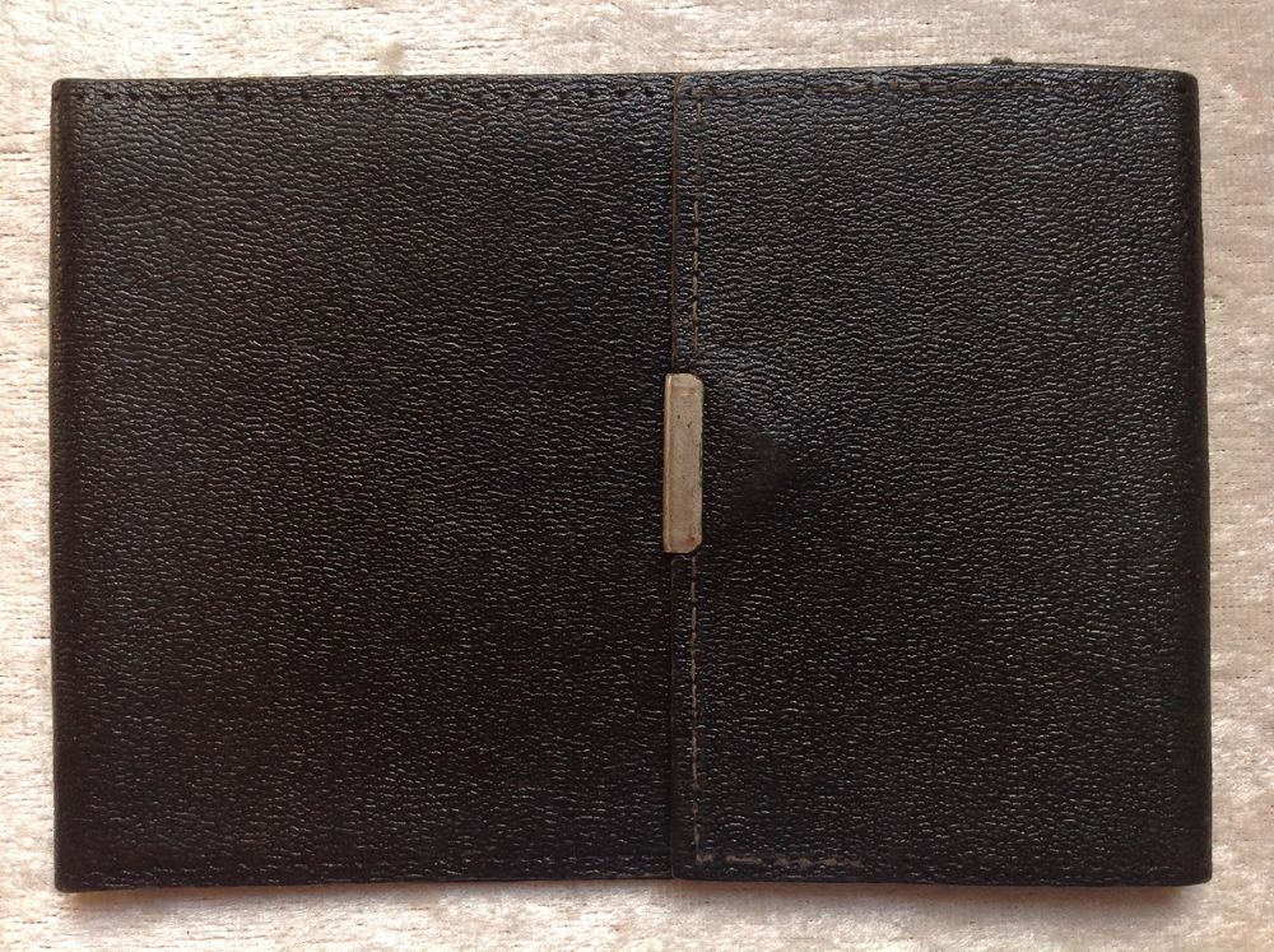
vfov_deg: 40.6
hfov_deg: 52.7
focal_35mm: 35
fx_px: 1286
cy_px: 476
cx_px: 637
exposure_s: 1/120
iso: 64
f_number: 2.4
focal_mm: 4.28
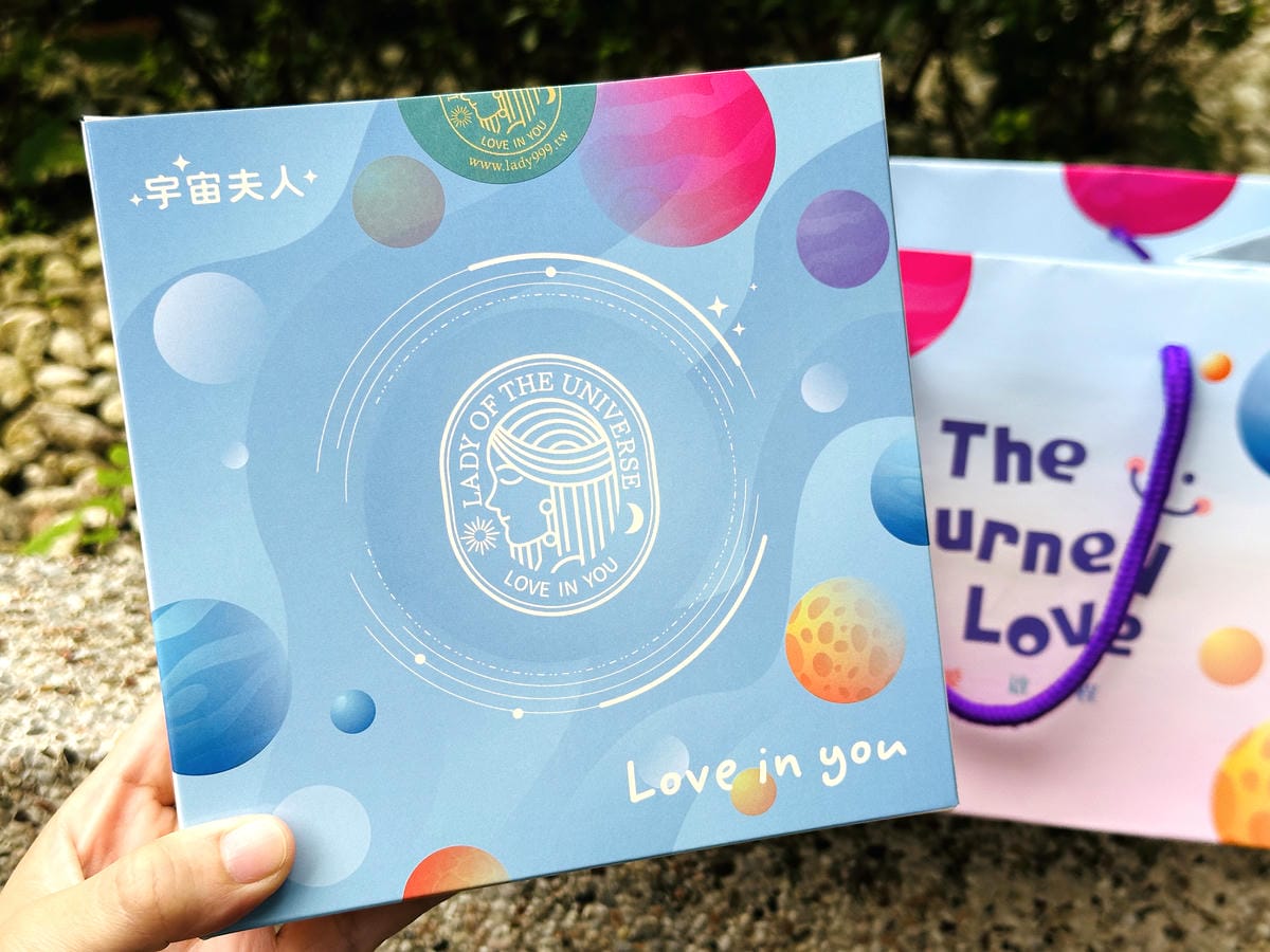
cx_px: 635
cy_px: 476
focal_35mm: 48
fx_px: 1761
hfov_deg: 39.7
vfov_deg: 30.3
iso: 64
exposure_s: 1/380
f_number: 1.78
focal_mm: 6.86
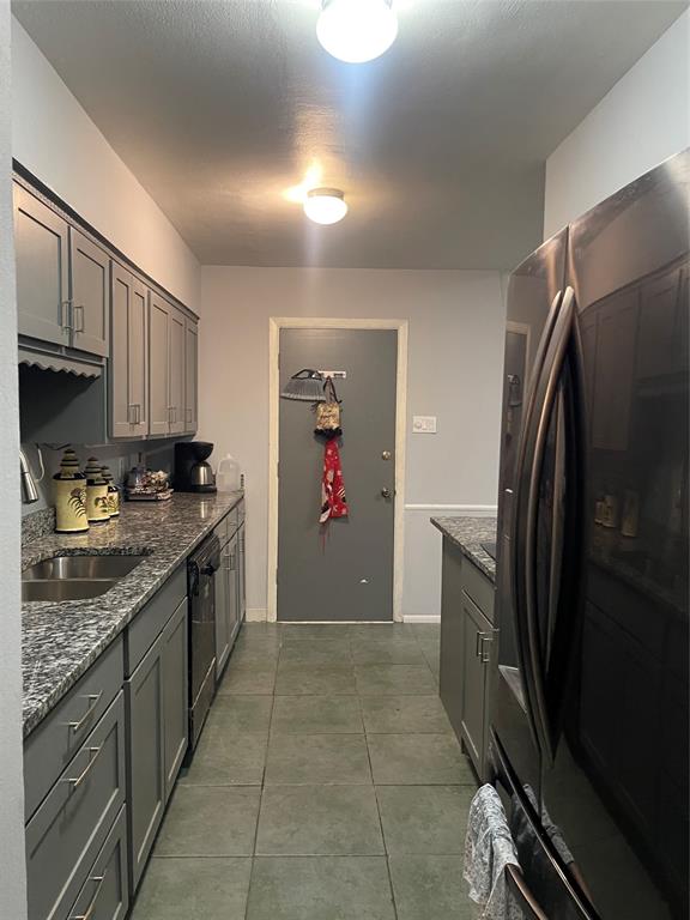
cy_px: 460
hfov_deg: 54.9
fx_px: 664
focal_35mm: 25
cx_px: 345
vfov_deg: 69.4
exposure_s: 1/40
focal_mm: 5.1
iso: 400
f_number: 1.6
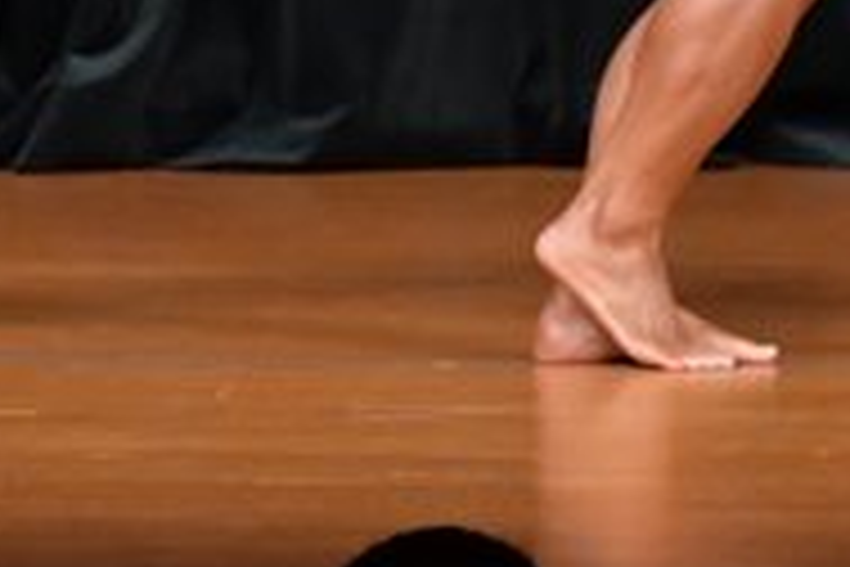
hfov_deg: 2.0
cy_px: -320
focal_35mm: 1048
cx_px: -452
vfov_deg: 1.3
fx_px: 24743
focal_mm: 170
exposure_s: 1/400
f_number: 5.6
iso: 5000
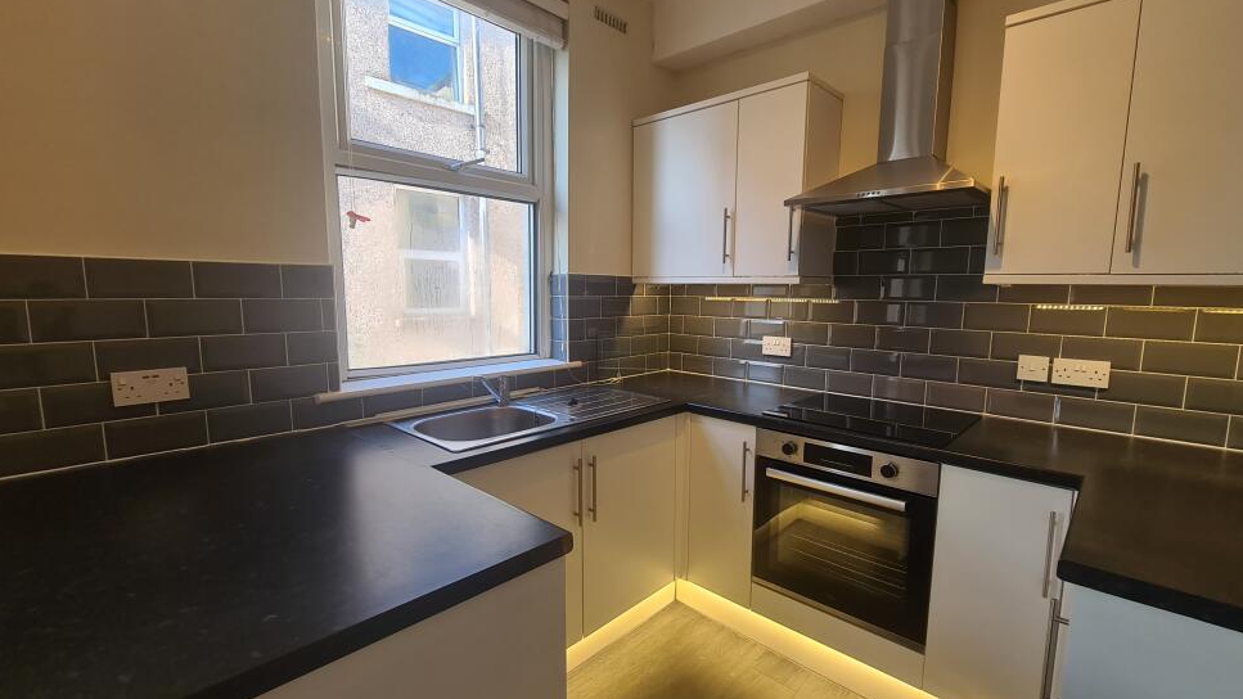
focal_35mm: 15
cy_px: 356
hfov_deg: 103.0
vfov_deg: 70.5
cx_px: 630
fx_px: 494
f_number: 2.2
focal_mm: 2.2
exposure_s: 1/100
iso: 80
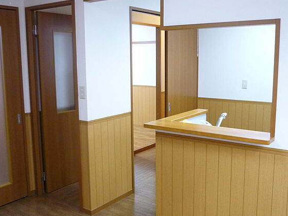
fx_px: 316
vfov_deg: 37.7
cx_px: 148
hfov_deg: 49.0
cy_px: 105
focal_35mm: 38
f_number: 2.8
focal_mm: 5.5
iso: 400
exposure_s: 1/15
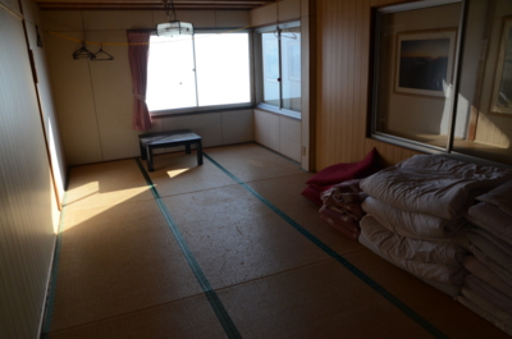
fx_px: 362
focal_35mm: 26
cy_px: 170
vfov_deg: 50.2
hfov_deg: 70.5
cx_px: 256
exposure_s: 1/320
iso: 1000
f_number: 9
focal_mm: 17
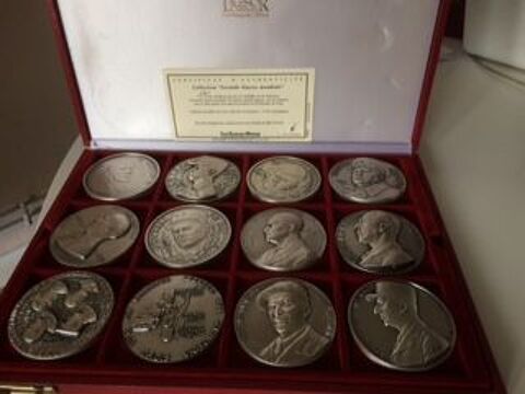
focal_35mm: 29
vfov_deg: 48.2
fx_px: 440
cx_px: 262
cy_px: 197
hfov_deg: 61.7
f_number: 2.2
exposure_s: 1/30
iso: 50
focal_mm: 4.15
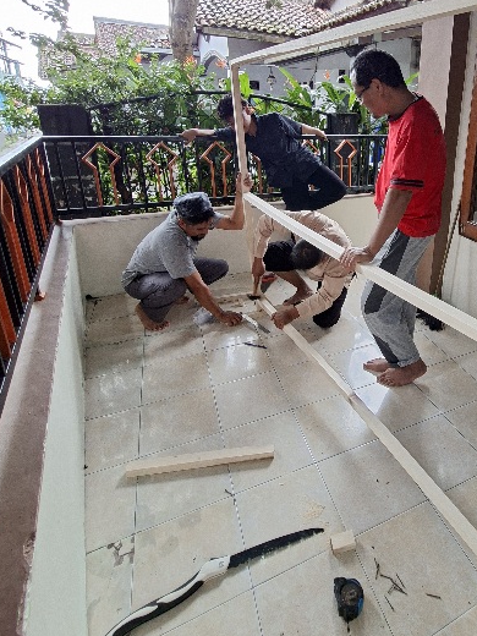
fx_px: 367
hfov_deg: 62.0
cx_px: 361
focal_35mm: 20
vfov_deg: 79.4
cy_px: 219
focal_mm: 1.74
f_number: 2.2
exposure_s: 1/50
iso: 64
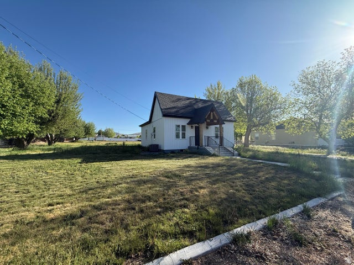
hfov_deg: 102.1
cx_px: 177
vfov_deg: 85.7
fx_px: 143
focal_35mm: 14
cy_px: 132
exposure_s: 1/1235
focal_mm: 2.22
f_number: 2.2
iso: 50
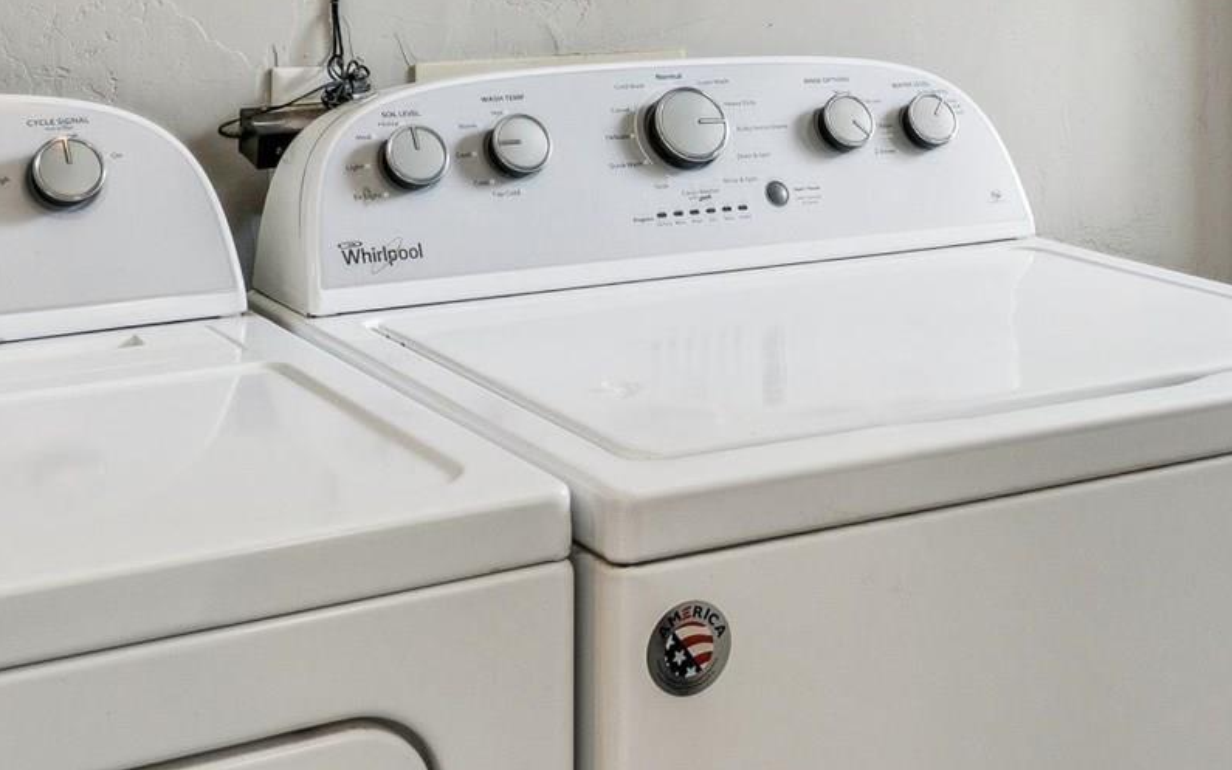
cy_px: -108
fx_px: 2142
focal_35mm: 64
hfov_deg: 31.8
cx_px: 837
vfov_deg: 19.4
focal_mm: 16.2
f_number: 13
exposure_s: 1/20
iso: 400
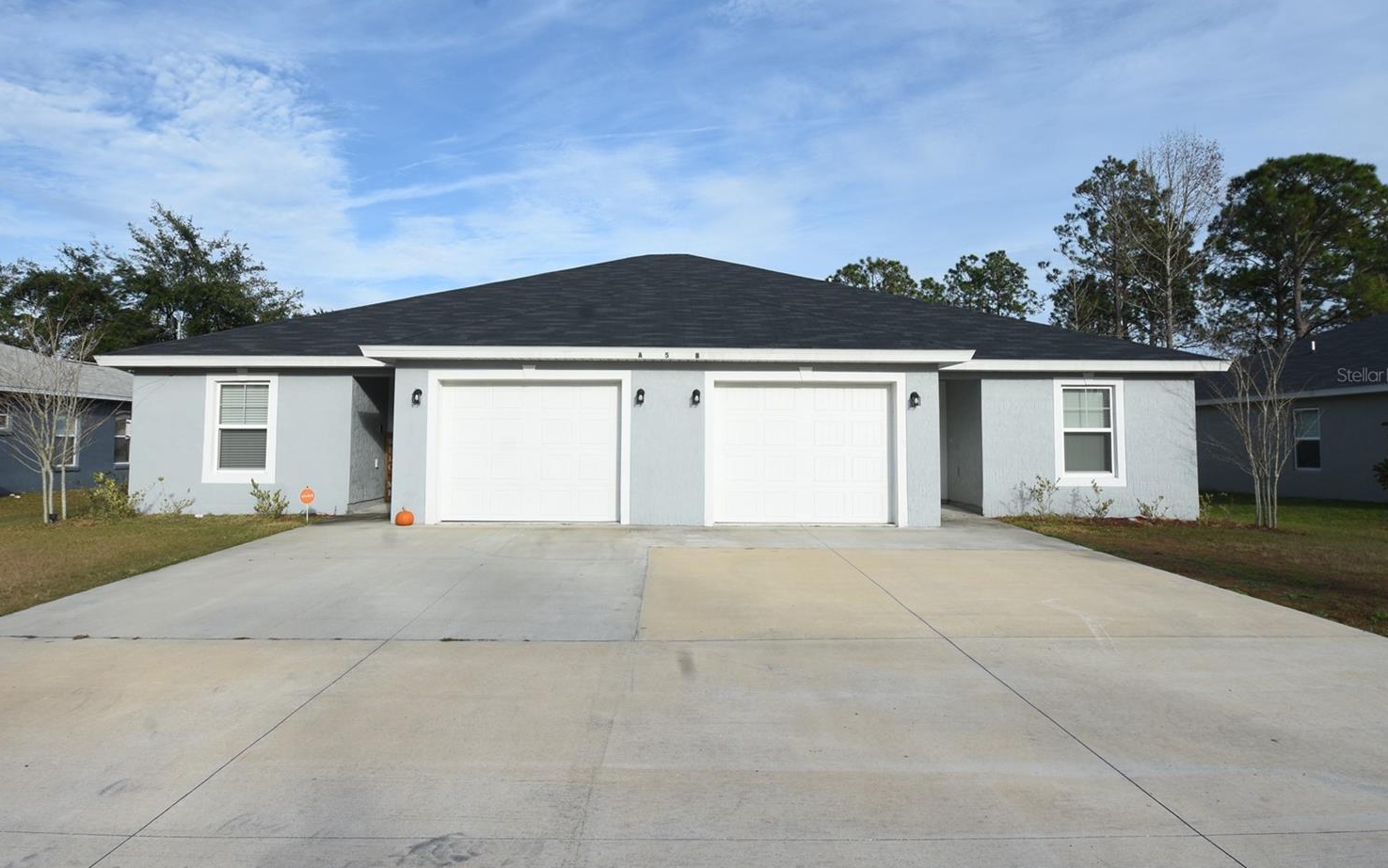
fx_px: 815
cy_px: 375
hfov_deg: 80.8
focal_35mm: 22
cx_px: 668
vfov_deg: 55.8
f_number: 8
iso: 100
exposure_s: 1/160
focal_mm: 13
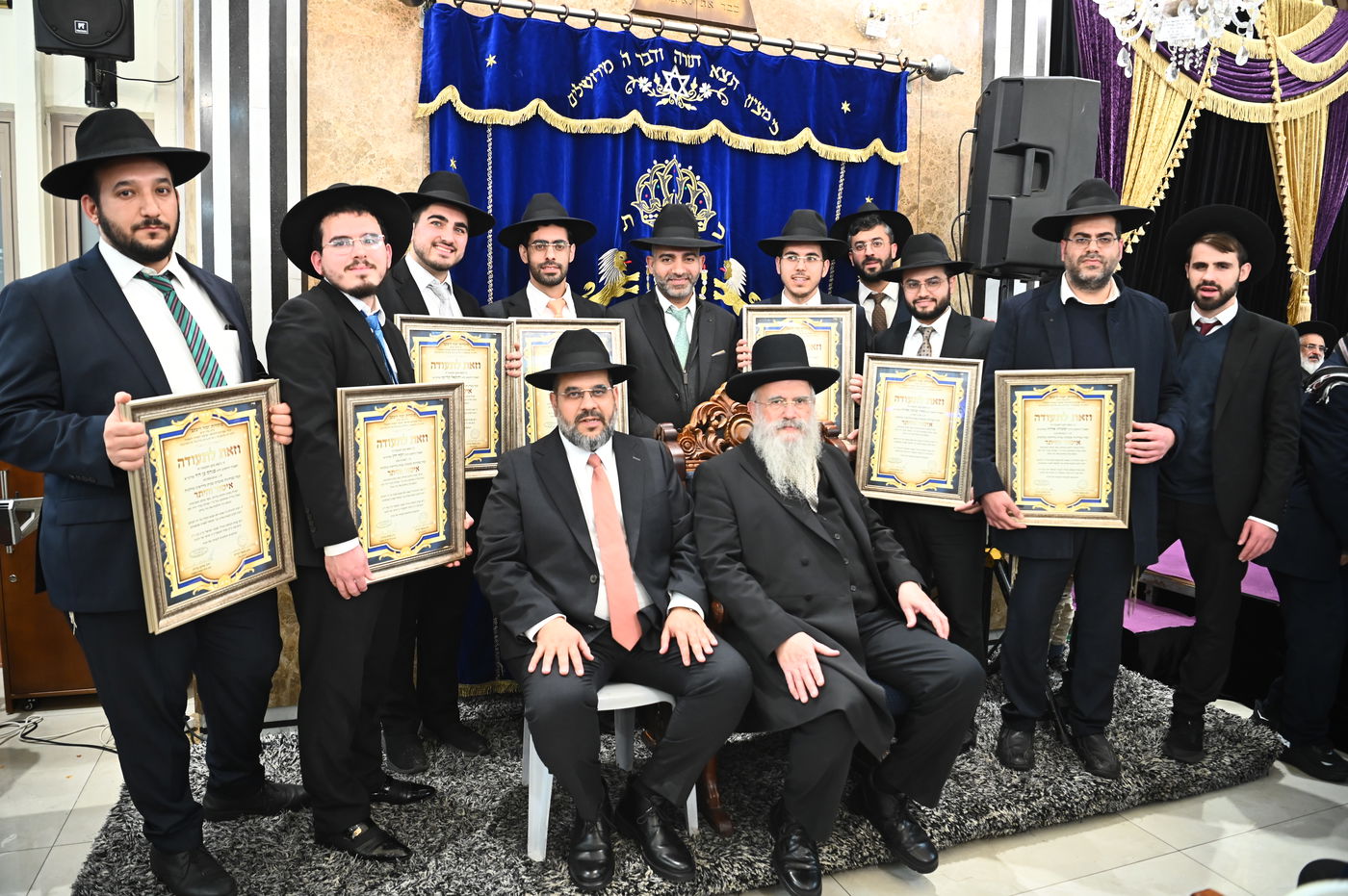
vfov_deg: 53.1
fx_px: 898
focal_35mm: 24
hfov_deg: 73.8
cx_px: 674
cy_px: 448
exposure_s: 1/160
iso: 1600
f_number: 3.2
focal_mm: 24
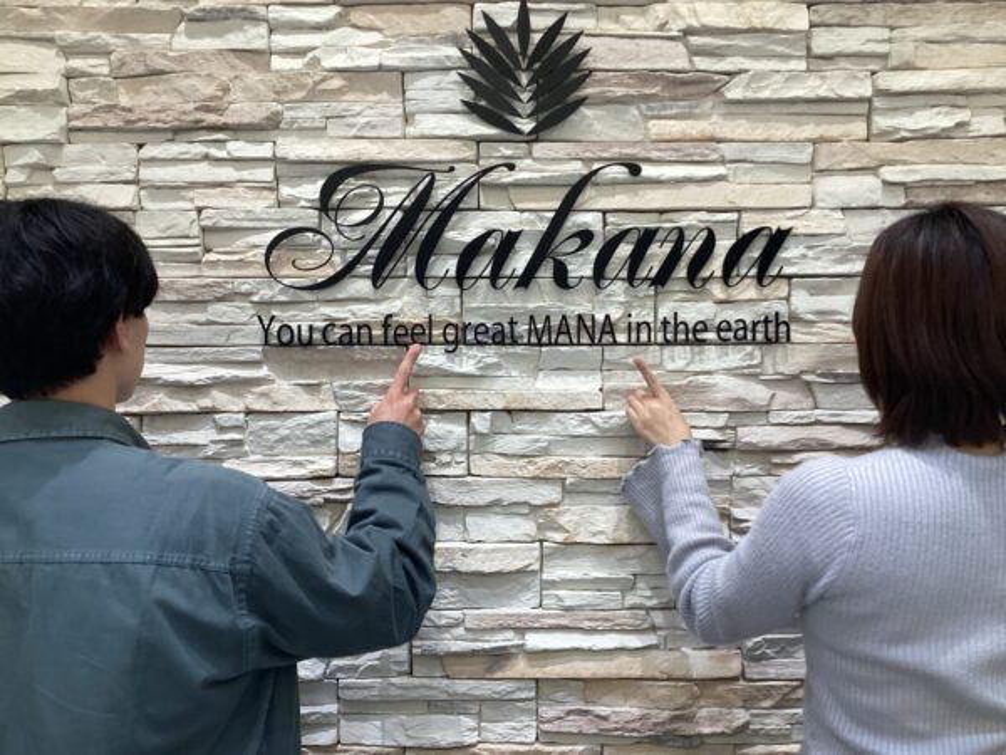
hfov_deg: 58.4
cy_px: 378
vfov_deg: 45.4
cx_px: 503
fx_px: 901
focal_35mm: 31
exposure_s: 1/60
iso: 64
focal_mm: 3.3
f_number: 2.4
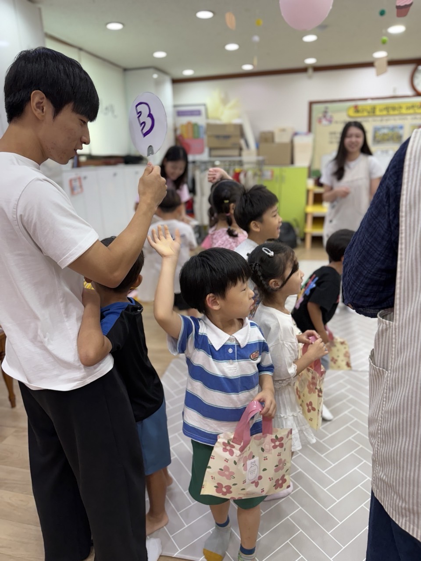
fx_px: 389
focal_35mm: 24
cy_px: 280
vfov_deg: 71.6
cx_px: 210
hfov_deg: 56.8
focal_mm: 6.76
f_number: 1.78
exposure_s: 1/120
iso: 200
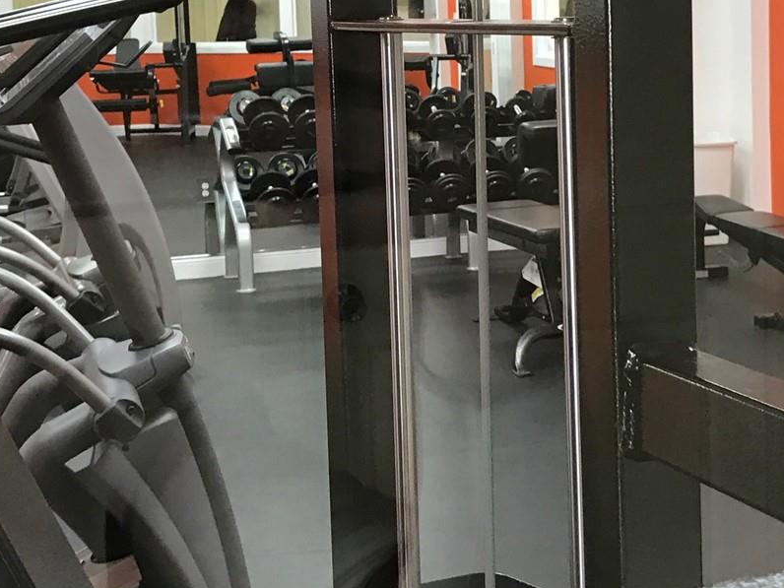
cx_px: 508
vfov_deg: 20.3
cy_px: 157
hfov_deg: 26.9
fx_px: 1631
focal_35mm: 72
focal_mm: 3.99
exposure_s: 1/17
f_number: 1.8
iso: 40
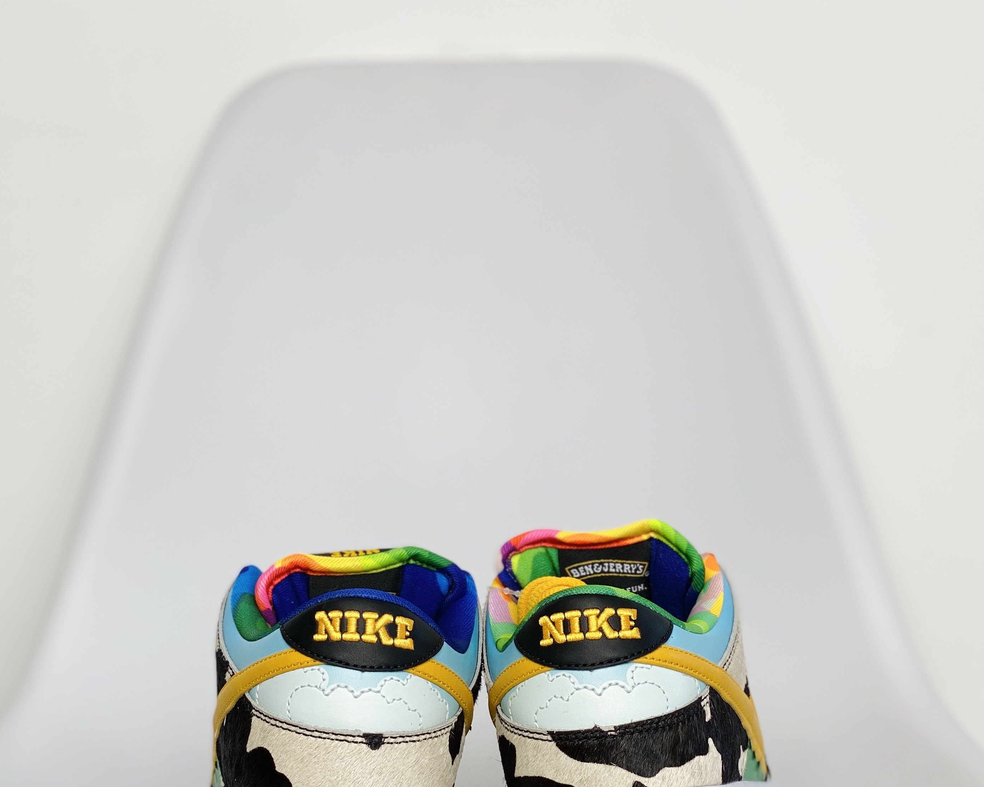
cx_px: 468
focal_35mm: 74
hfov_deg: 25.7
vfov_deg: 20.6
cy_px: 557
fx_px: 2155
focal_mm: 6
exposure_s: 1/101
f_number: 2
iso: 20
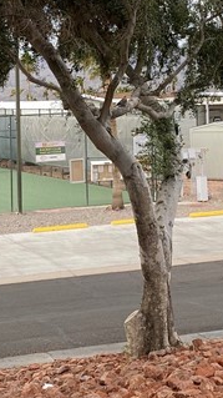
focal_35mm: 91
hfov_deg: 13.3
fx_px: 958
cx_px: 81
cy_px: 104
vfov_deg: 23.2
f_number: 1.8
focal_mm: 4.25
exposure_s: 1/477
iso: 32
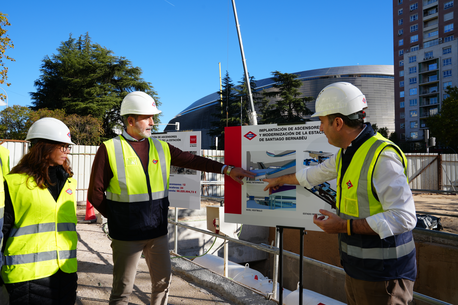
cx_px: 229
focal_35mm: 29
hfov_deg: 63.7
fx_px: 369
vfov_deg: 45.0
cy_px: 152
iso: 100
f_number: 9
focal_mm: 29
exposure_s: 1/125
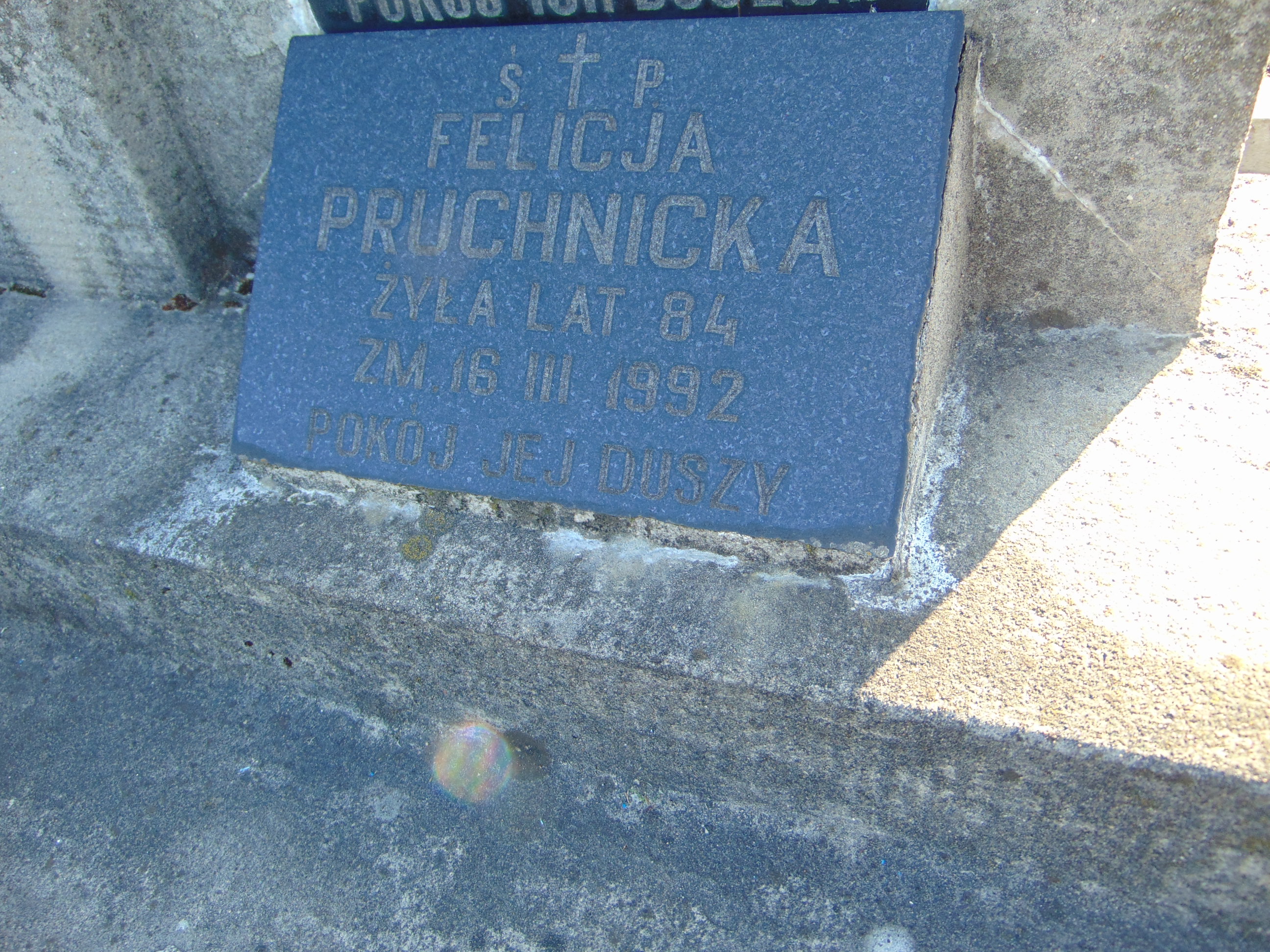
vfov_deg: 51.4
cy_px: 476
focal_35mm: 27
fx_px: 991
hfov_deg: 65.3
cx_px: 635
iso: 80
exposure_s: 1/80
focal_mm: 4.9
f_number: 3
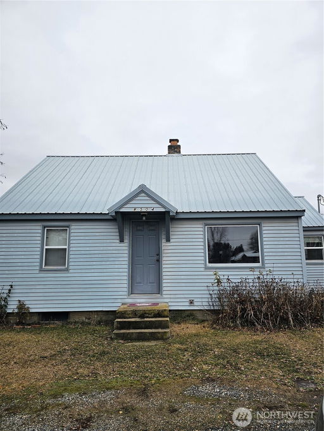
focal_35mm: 23
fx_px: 287
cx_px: 162
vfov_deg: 73.9
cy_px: 216
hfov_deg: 58.9
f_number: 1.7
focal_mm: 6.3
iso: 10
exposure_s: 1/313
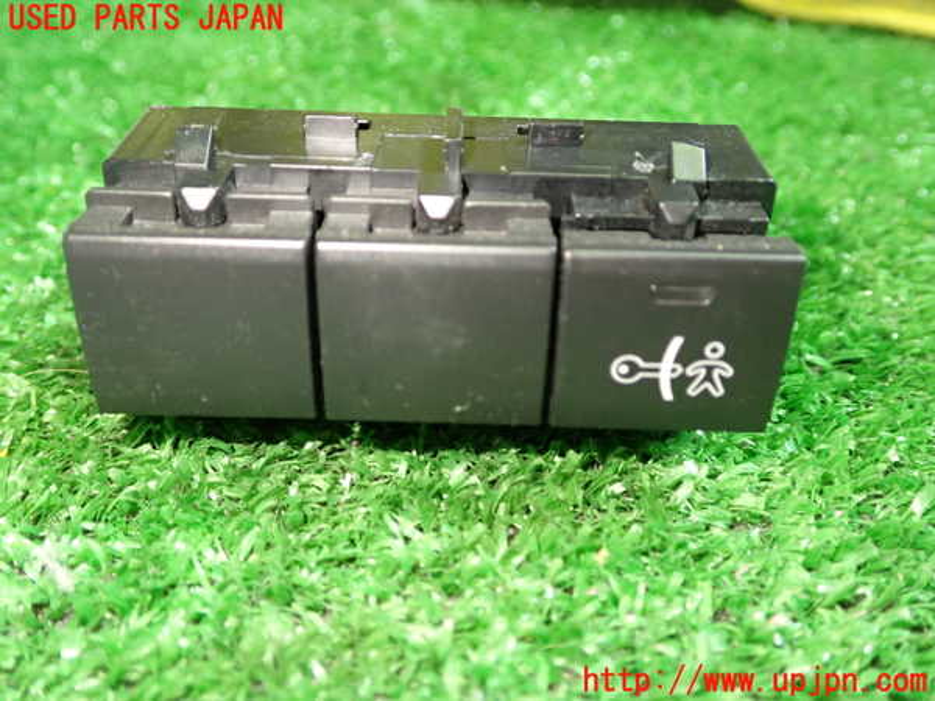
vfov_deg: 39.7
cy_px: 350
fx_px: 972
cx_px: 468
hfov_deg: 51.4
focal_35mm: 36
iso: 500
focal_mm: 6.37
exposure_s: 1/40
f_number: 2.5
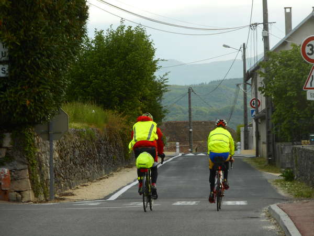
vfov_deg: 8.5
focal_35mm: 175
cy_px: 118
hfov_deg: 11.3
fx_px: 1587
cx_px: 157
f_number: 6.4
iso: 80
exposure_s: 1/60
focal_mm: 31.4
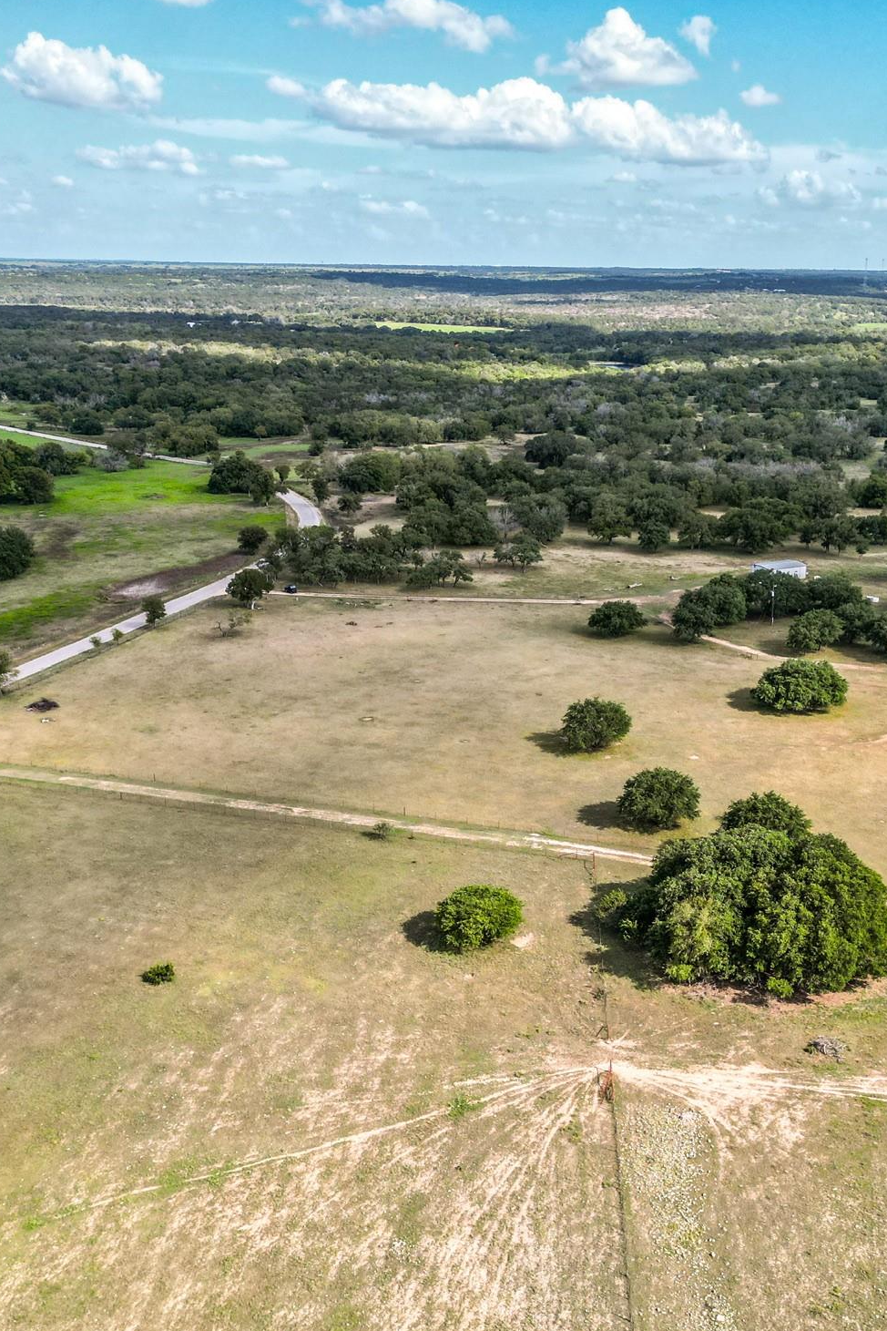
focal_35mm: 35
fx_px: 1293
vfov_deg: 54.4
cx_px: 571
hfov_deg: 37.5
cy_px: 688
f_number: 1.7
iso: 130
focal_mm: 6.72
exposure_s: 1/2500
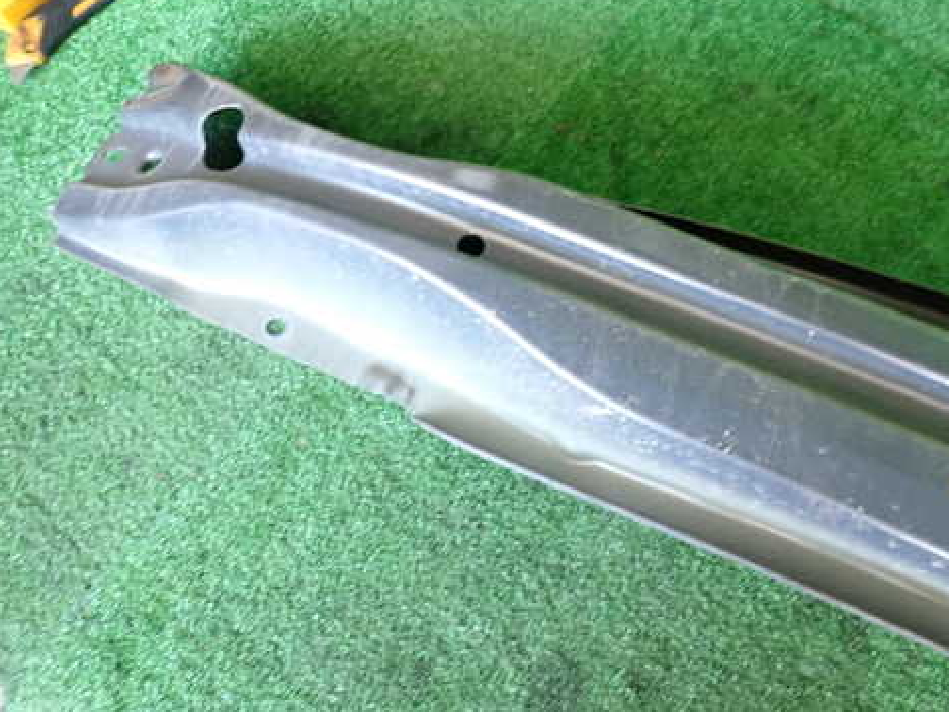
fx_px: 878
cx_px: 601
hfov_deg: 56.0
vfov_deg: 44.1
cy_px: 330
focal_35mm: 32
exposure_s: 1/30
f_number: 2
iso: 320
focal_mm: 4.5
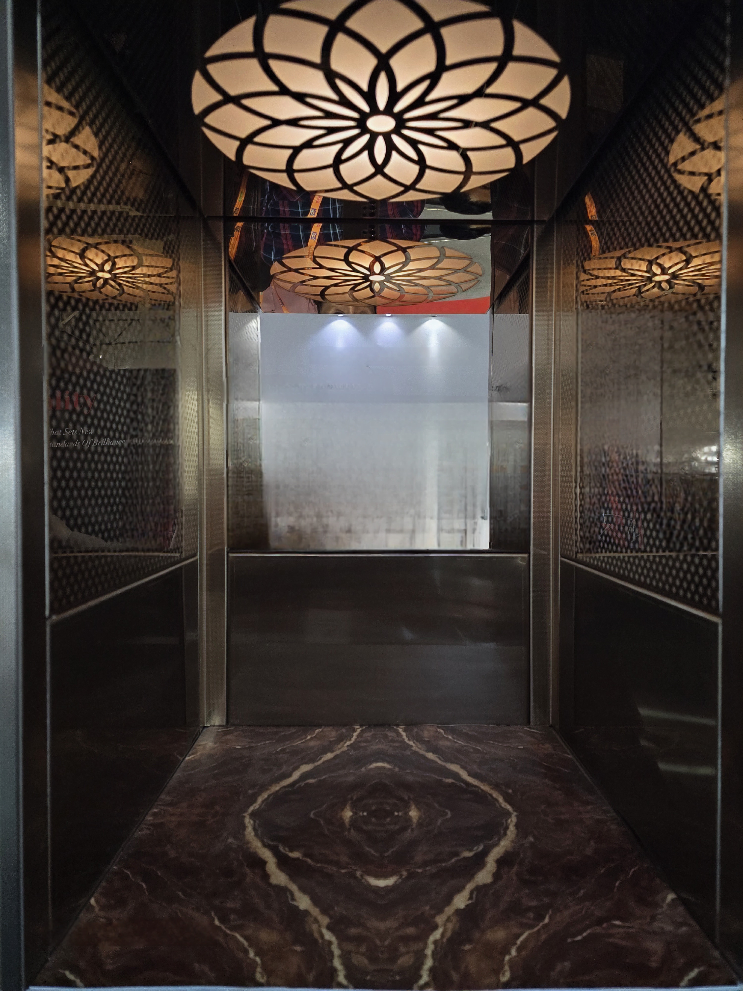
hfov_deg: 58.9
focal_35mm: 23
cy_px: 496
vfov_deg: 73.9
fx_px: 658
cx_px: 372
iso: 250
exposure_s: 1/100
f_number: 1.7
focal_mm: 6.3
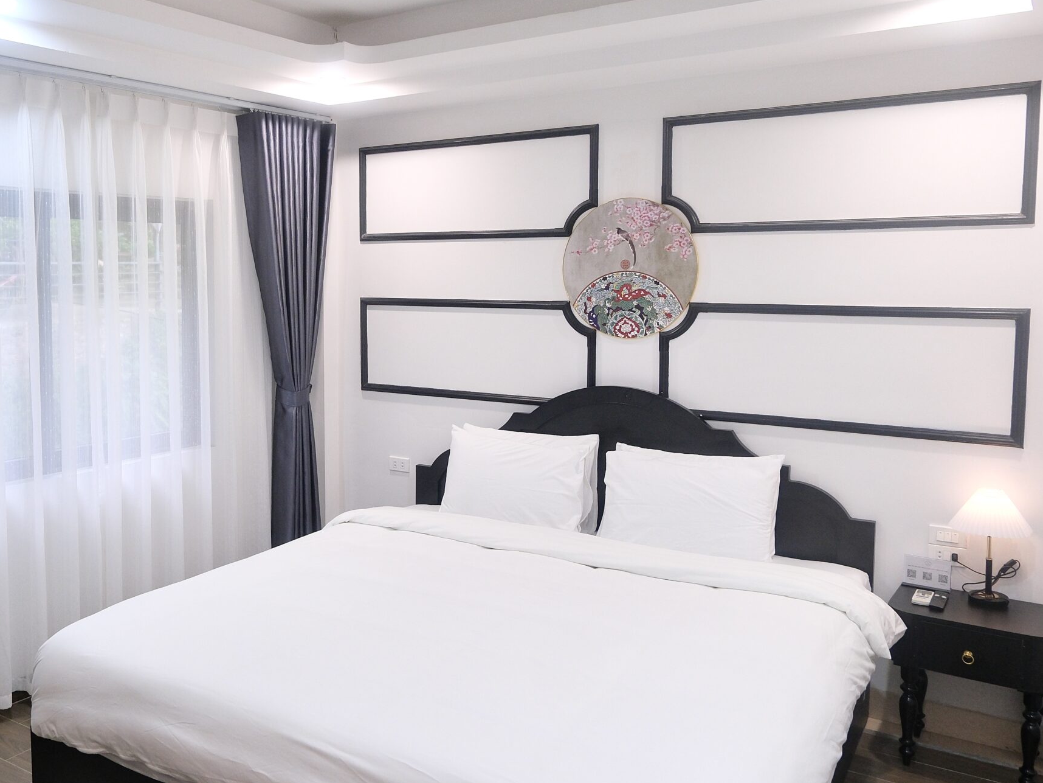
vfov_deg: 42.9
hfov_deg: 54.4
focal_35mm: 33
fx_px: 994
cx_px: 359
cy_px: 346
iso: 1250
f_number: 3.5
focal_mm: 15
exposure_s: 1/100
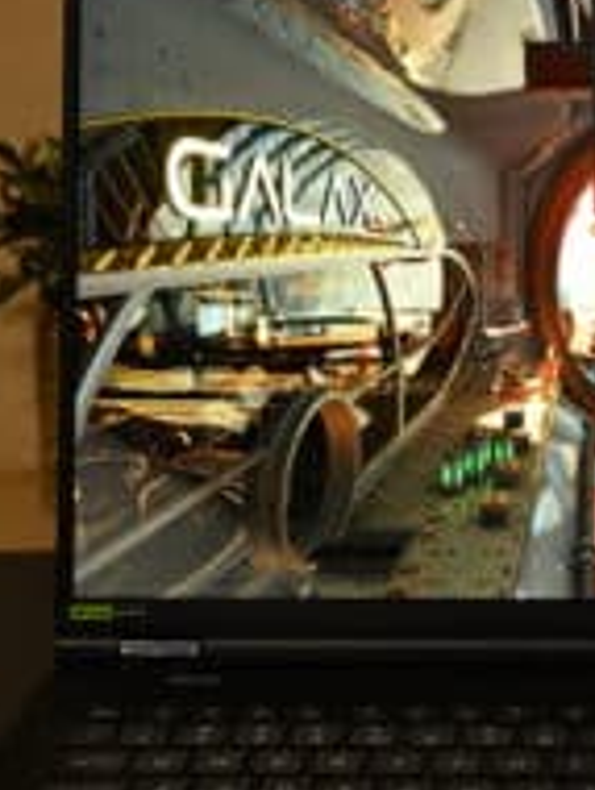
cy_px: 345
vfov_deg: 28.5
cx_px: 533
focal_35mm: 68
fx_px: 1555
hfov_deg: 21.2
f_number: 4
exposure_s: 1/40
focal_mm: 34.5
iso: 160
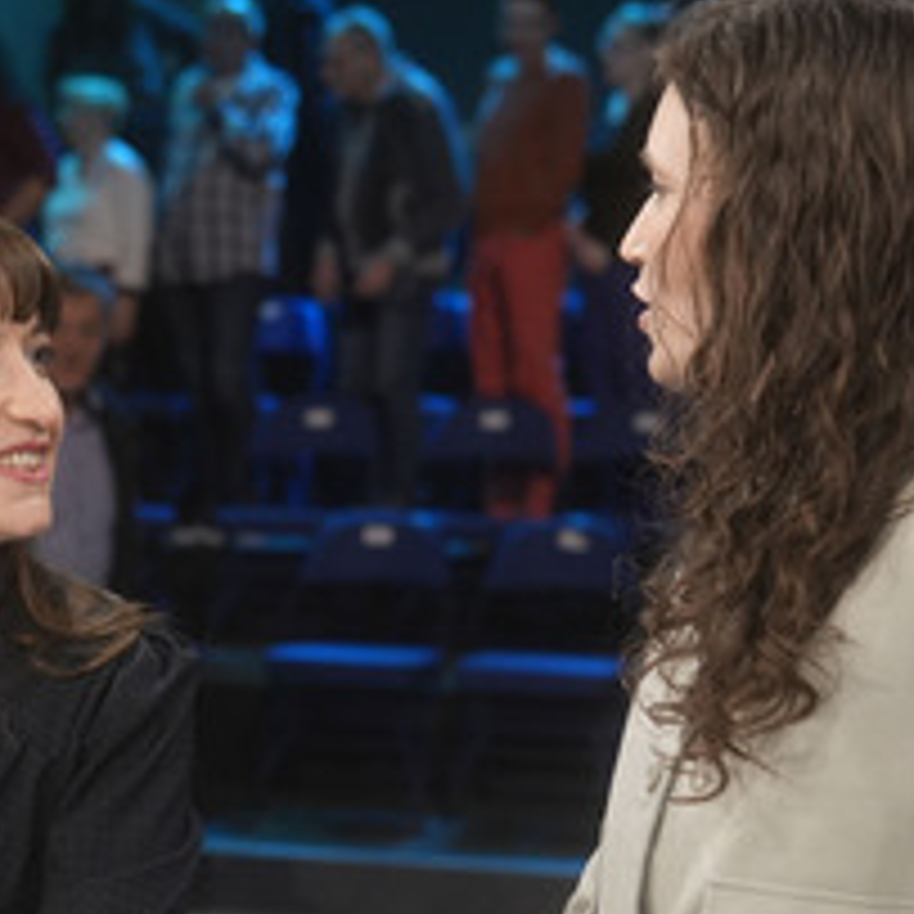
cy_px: 617
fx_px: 2539
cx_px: 331
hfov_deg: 20.4
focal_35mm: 85
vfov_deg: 20.3
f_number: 2.2
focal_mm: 30
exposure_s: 1/160
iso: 640
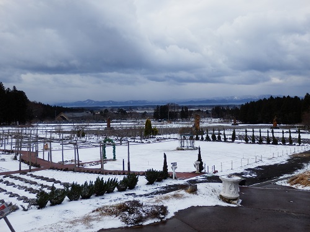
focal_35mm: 33
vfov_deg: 42.9
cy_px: 116
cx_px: 155
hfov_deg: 55.4
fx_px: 296
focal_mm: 6
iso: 80
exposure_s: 1/160
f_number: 9.7
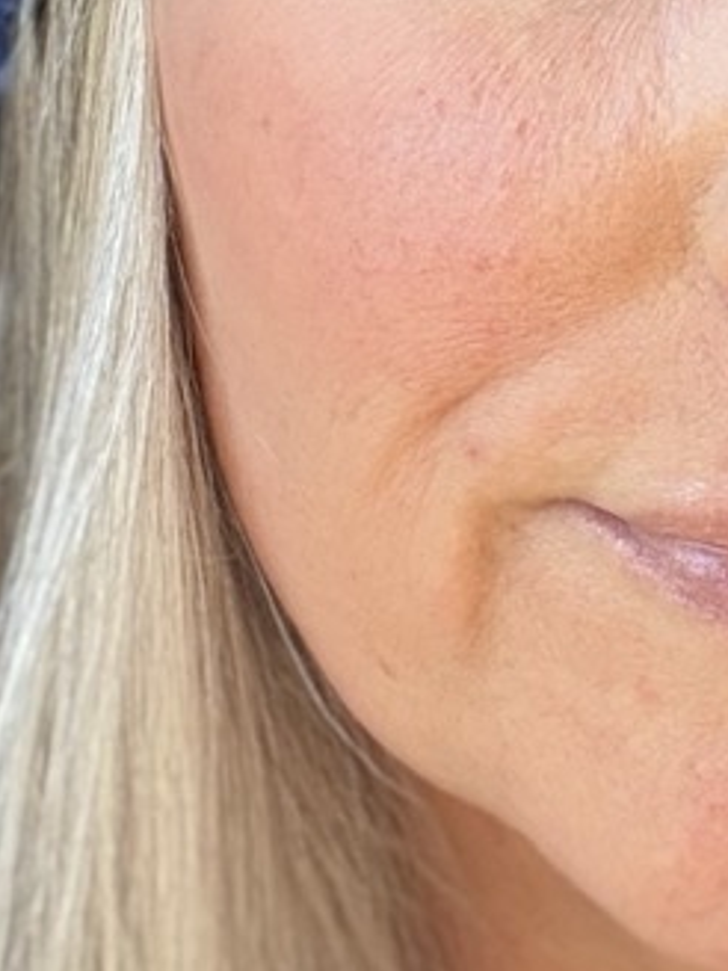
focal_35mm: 117
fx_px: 3281
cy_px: 130
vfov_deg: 16.6
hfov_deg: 12.3
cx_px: 894
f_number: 1.9
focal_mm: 2.69
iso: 80
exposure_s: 1/60
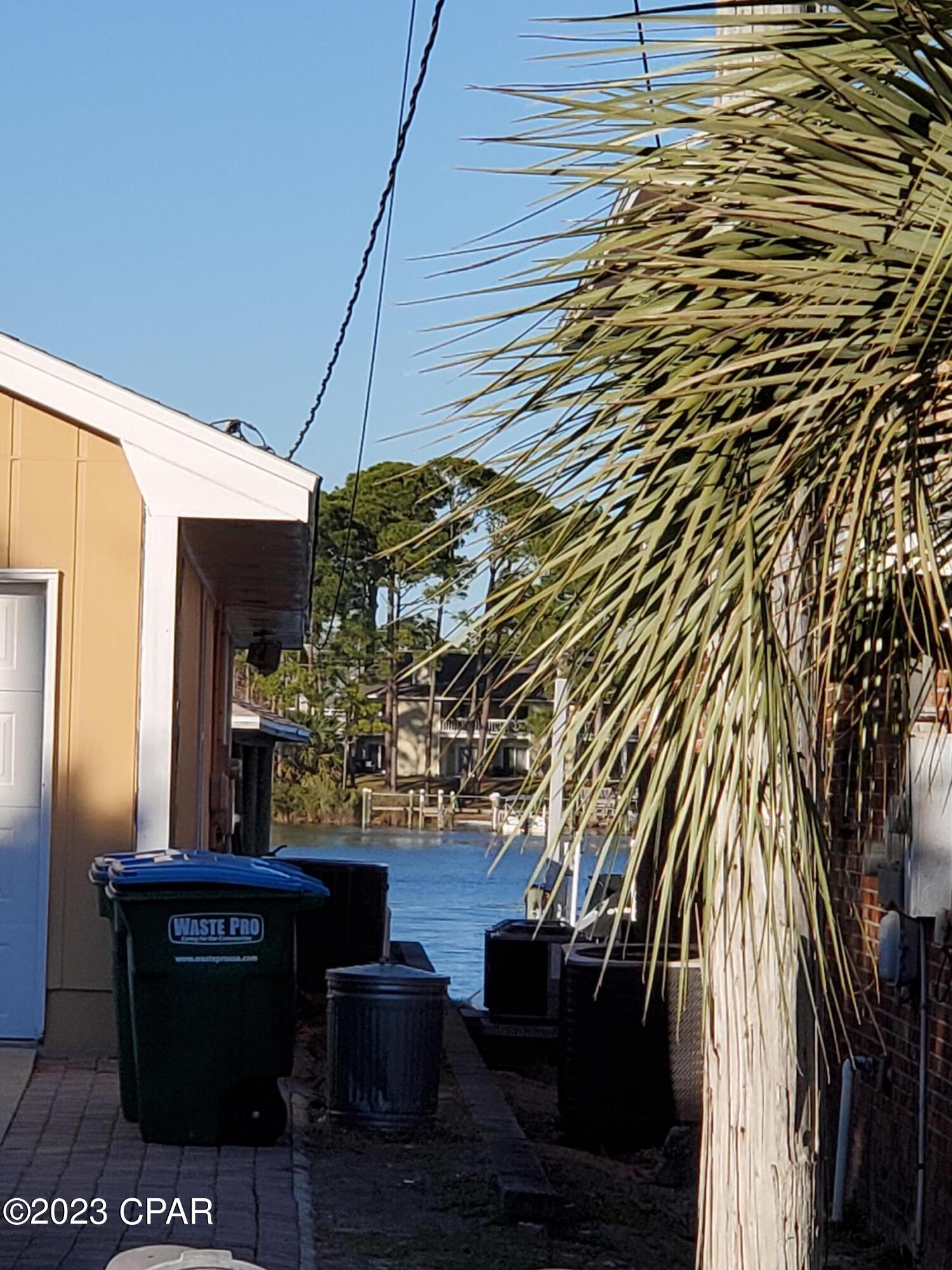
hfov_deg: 28.0
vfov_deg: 36.8
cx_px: 476
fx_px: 1907
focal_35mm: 52
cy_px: 635
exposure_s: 1/1262
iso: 50
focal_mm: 6
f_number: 2.4
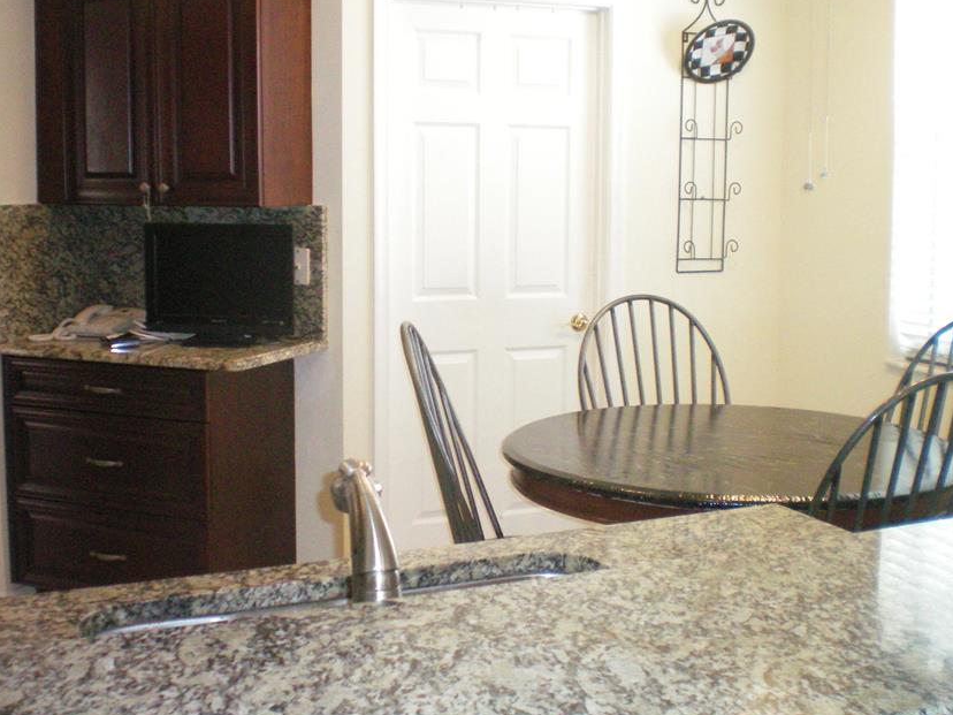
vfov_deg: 30.9
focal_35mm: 47
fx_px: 1294
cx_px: 569
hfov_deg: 40.3
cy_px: 344
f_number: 3.1
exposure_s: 1/60
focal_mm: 6.3
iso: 400
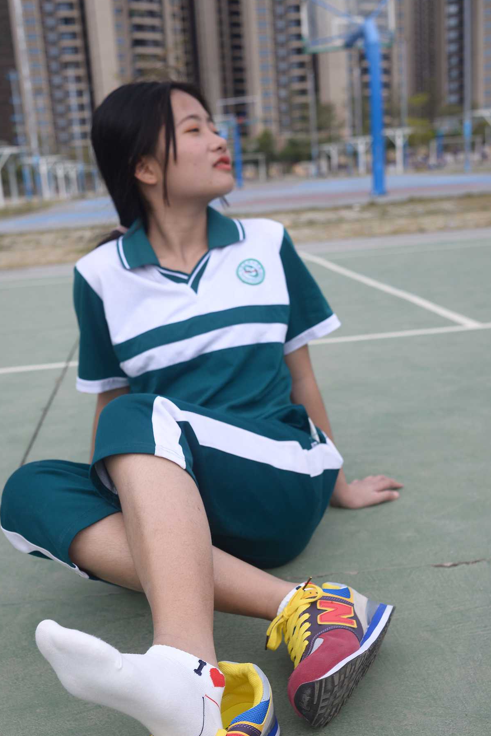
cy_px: 444
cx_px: 212
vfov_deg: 44.2
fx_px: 899
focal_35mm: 44
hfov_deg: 30.5
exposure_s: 1/640
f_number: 6.3
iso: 160
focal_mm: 35
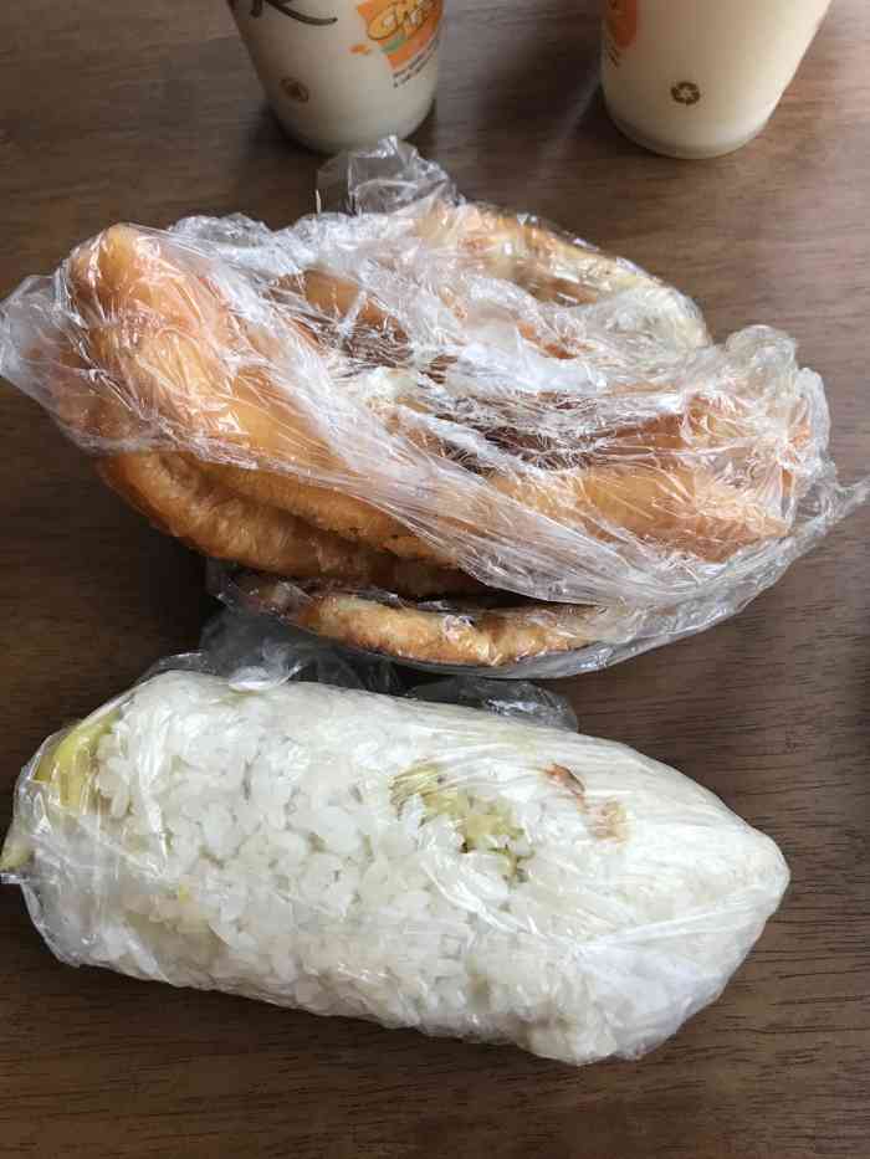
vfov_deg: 63.4
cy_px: 580
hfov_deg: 49.8
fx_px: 938
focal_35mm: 28
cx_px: 435
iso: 25
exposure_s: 1/33
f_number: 1.8
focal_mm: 3.99
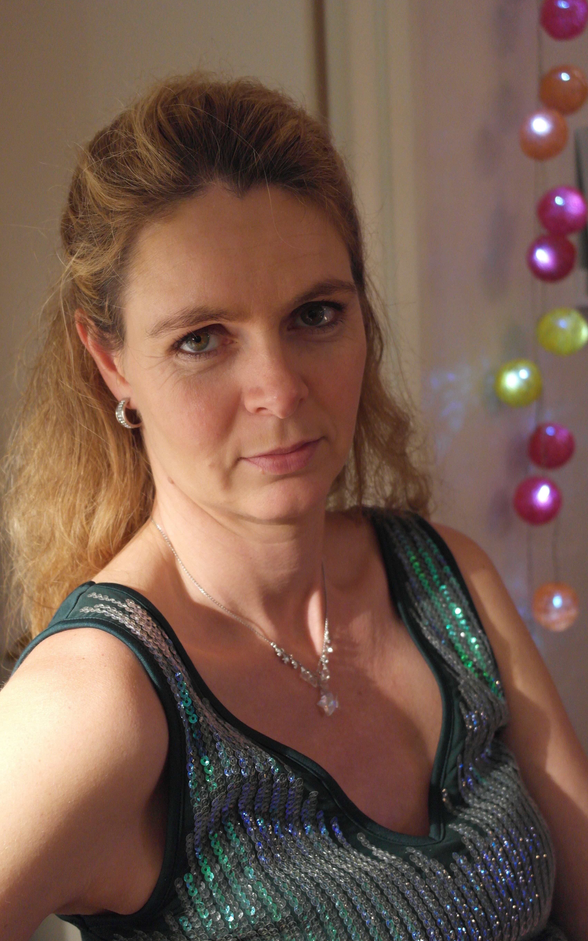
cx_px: 282
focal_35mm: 47
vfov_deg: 42.6
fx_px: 1205
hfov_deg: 27.4
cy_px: 470
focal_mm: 30
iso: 1600
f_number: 4.5
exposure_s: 1/13
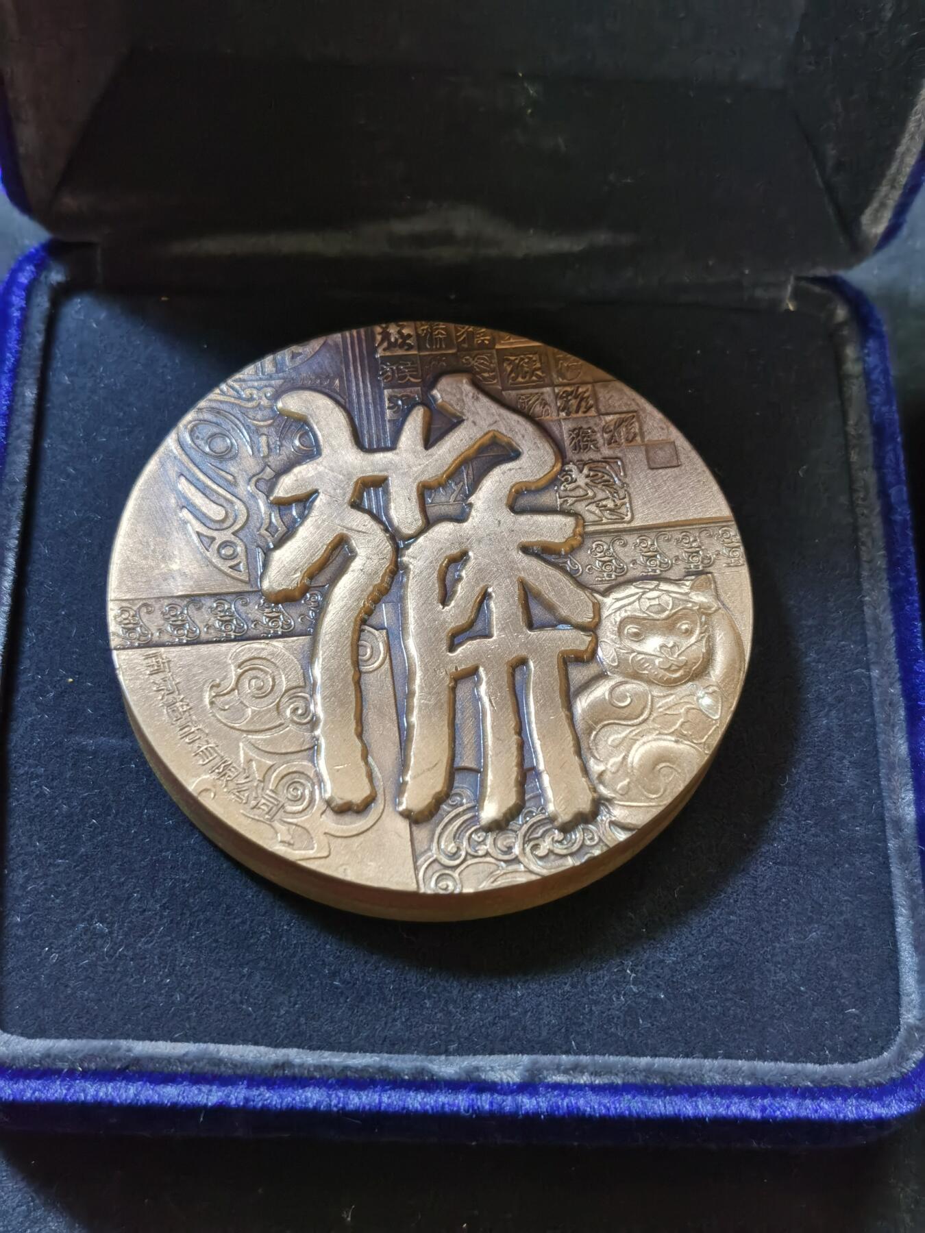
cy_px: 616
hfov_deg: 26.6
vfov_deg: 34.9
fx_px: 1960
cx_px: 462
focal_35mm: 55
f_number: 1.6
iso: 125
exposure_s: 1/100
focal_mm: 5.56
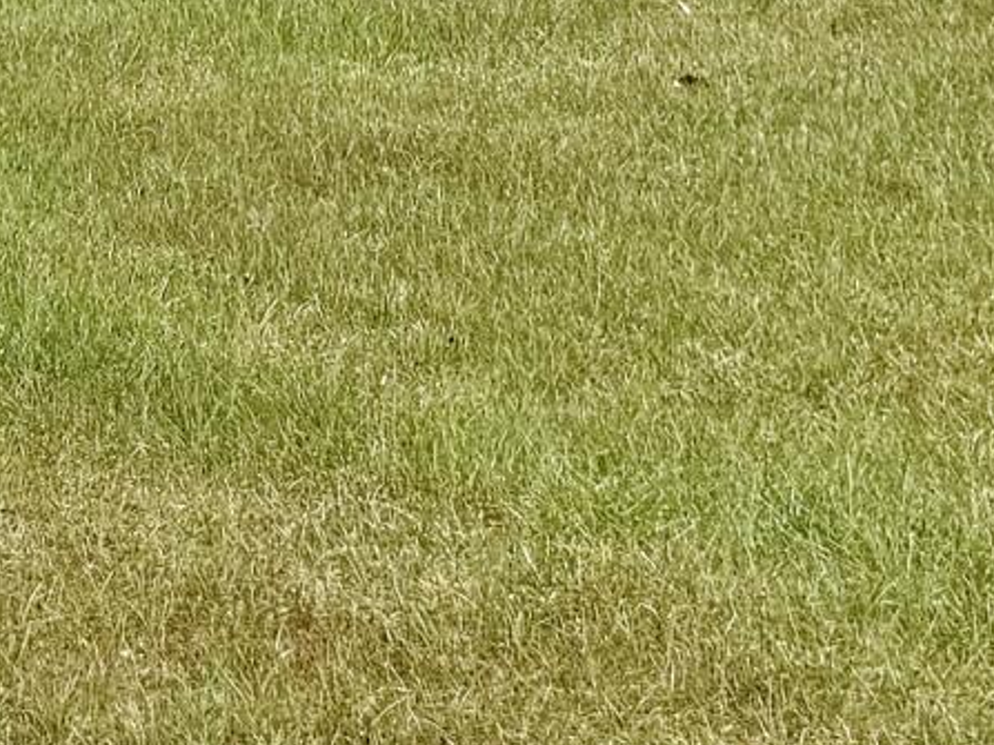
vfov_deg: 8.6
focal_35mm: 161
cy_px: -816
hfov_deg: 11.9
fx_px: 4622
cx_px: -302
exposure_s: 1/7353
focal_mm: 6.76
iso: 80
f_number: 1.78
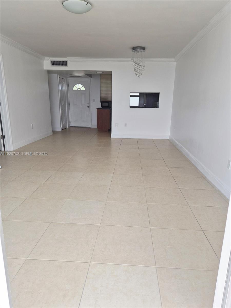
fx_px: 205
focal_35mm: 23
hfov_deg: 58.9
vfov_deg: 73.9
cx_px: 116
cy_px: 154
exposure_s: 1/455
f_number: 1.8
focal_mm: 5.4
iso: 25
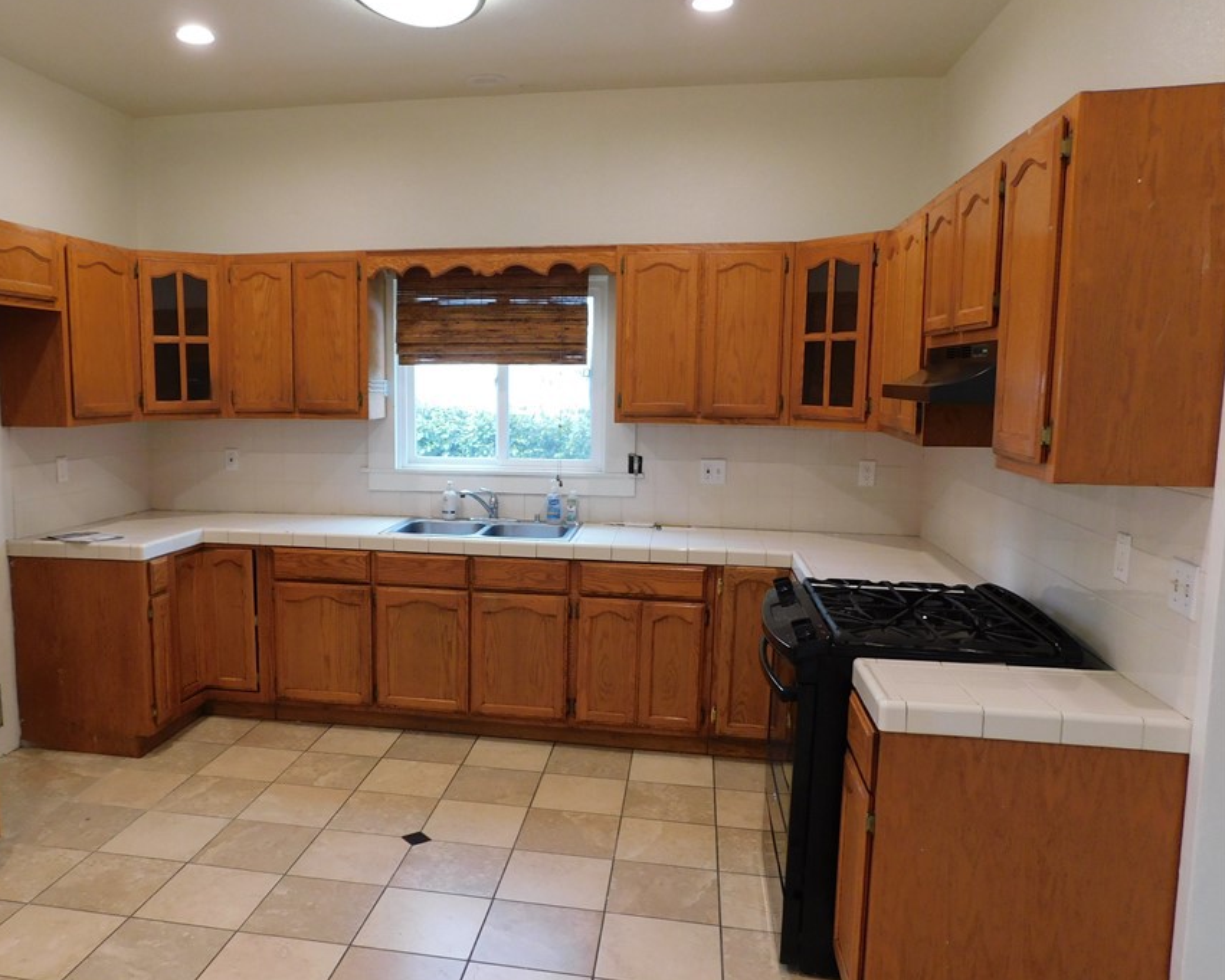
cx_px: 494
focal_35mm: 27
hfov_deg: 63.5
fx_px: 979
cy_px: 509
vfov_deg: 53.2
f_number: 3
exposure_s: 1/30
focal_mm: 4
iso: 180
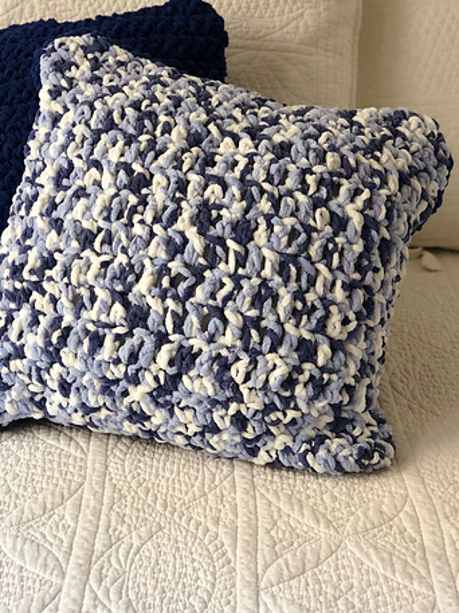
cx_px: 144
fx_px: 1291
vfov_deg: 26.7
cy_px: 313
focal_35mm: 73
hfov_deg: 20.1
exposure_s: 1/30
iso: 125
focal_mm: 6
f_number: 2.4
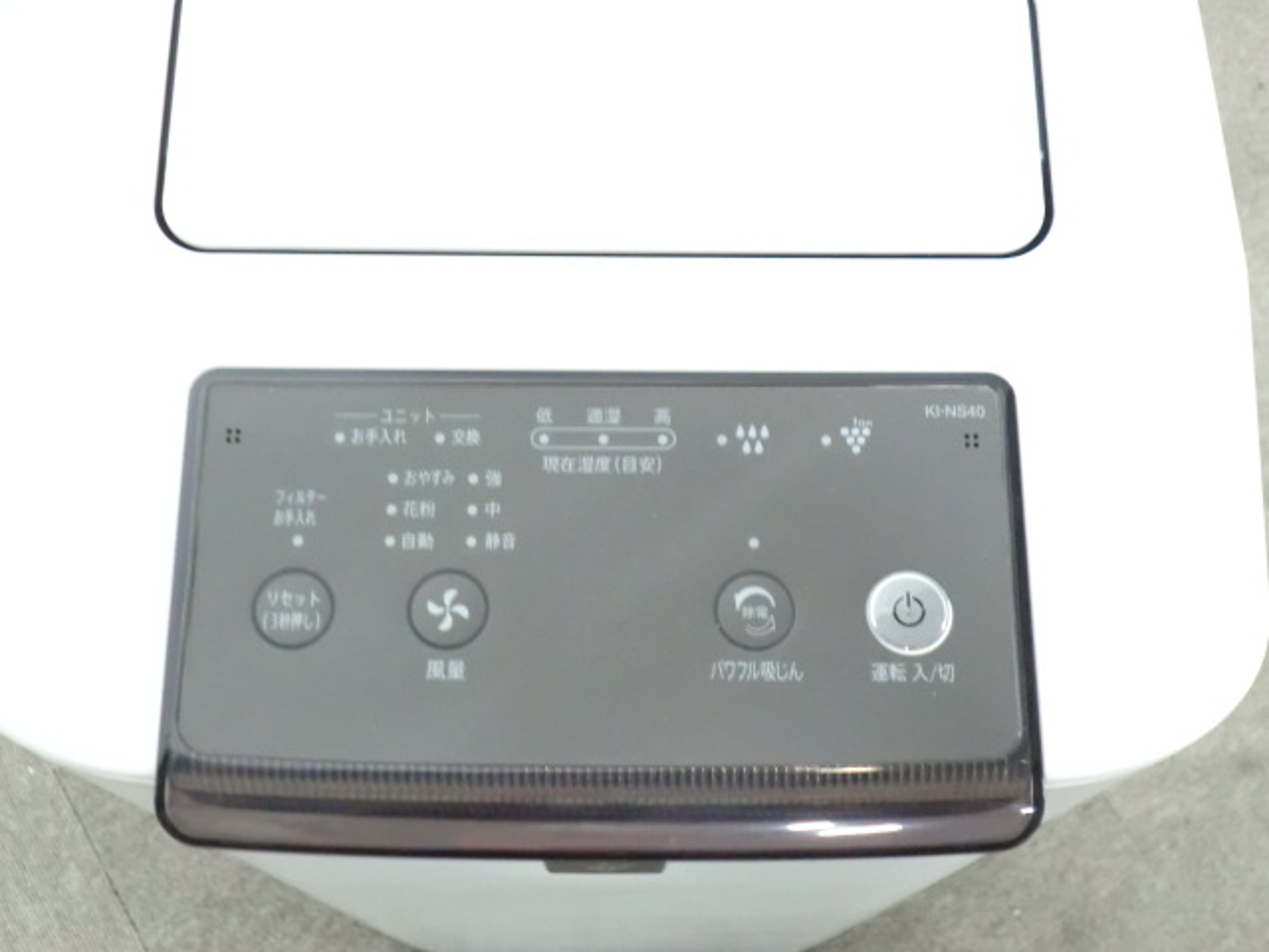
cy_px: 476
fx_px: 1650
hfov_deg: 42.1
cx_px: 634
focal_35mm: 45
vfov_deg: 32.2
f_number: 4.3
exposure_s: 1/13
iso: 800
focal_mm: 8.2
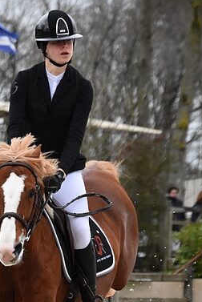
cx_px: 16
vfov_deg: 4.1
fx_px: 4260
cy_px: 272
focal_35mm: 507
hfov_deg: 2.7
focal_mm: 145
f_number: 5.6
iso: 2000
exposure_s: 1/1600
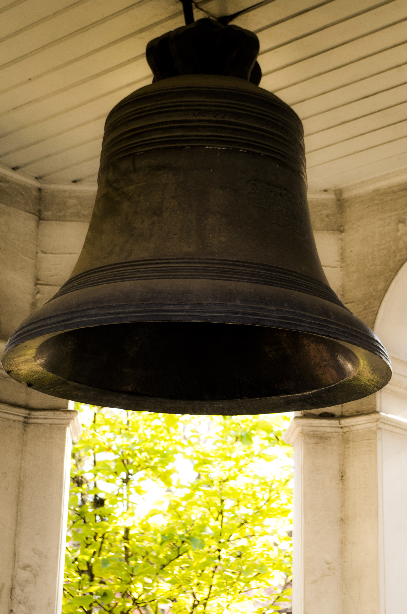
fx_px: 1397
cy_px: 307
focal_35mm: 82
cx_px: 204
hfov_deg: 16.6
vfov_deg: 24.8
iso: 400
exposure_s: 1/50
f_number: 7.1
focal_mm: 55
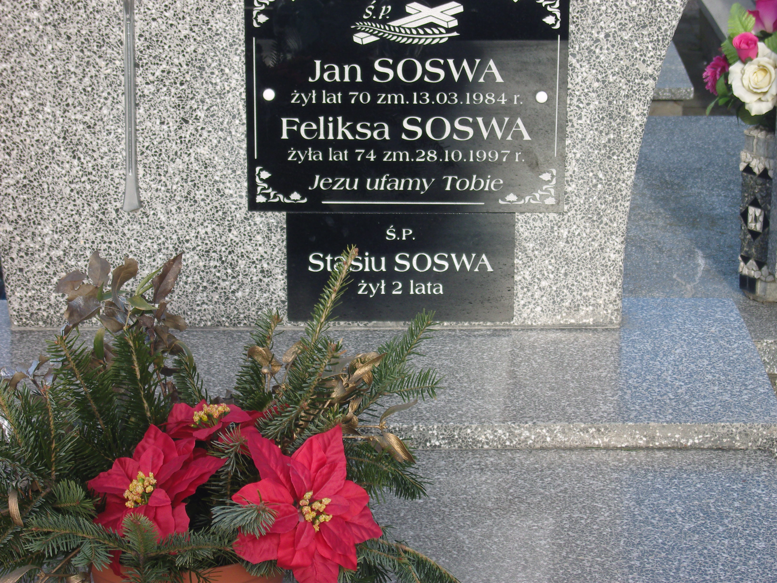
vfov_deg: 14.5
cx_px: 388
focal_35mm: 102
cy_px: 292
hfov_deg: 19.3
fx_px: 2290
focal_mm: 21.9
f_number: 5.2
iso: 100
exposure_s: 1/200
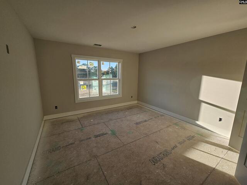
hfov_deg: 106.2
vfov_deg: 89.9
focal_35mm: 13
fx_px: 93
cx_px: 124
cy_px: 92
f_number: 2.2
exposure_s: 1/266
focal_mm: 2.2
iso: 50
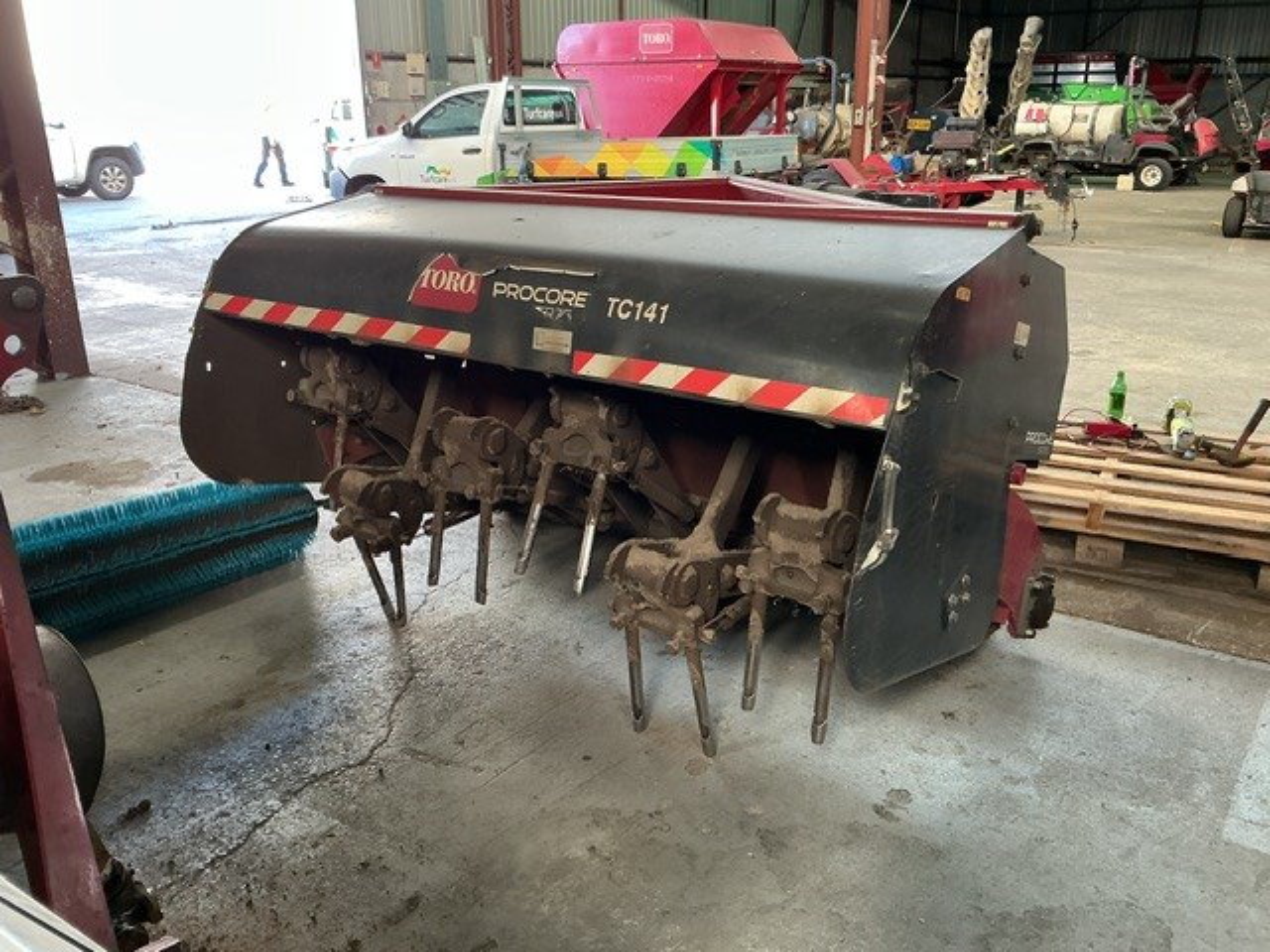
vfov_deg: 48.2
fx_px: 1064
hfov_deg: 61.7
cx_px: 635
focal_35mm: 29
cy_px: 476
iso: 125
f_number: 1.8
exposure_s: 1/60
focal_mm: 3
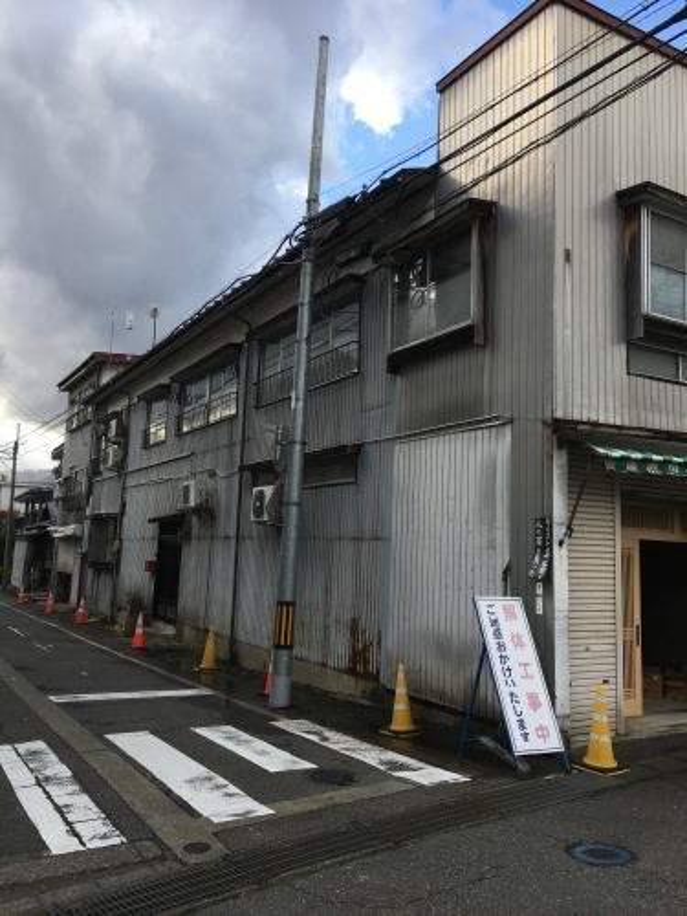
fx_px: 767
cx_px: 344
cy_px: 458
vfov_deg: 61.7
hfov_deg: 48.2
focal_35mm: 29
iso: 25
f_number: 2.2
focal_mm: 4.15
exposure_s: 1/545
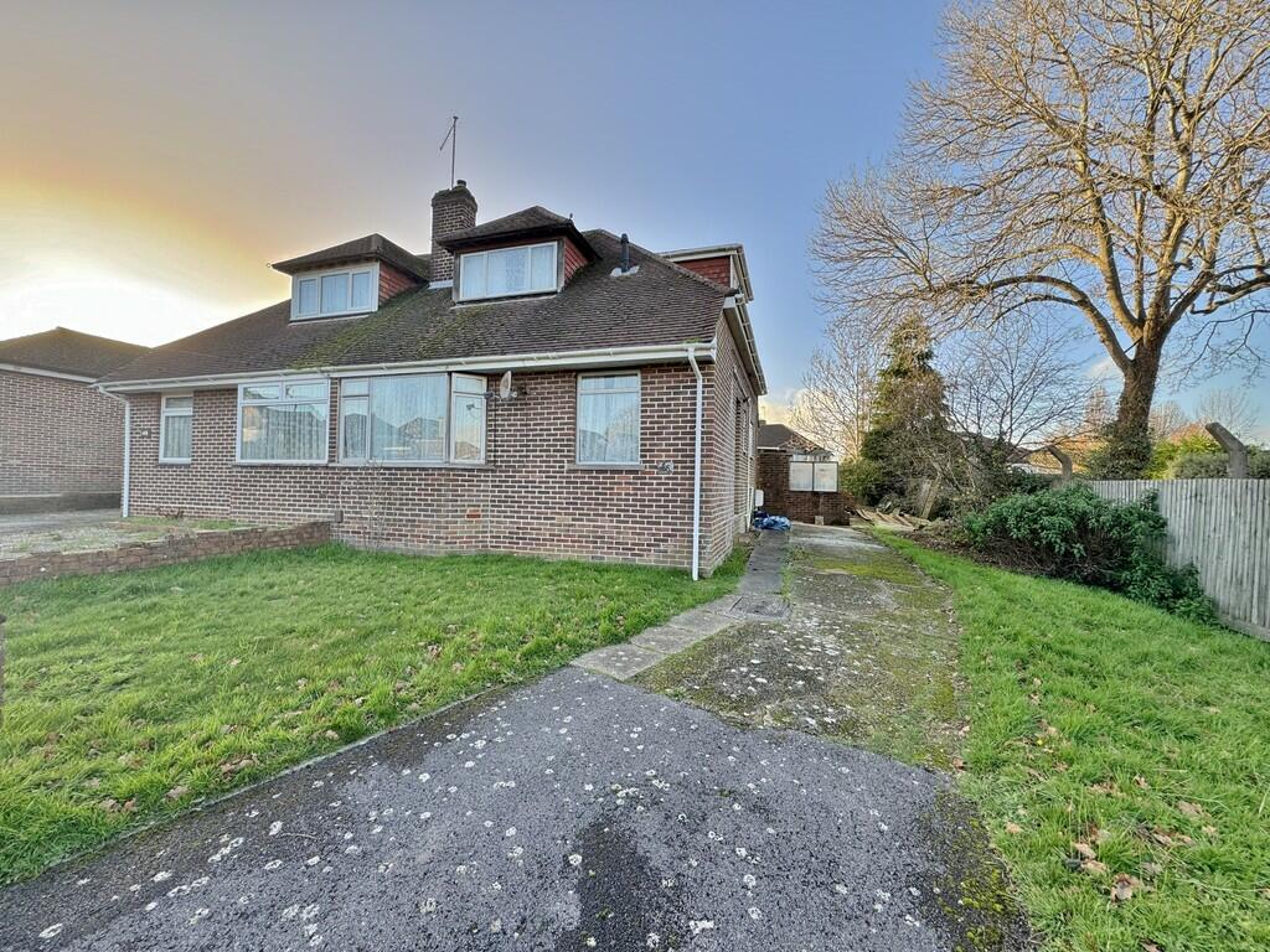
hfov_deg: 102.1
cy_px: 476
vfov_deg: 85.7
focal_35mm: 14
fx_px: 514
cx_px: 635
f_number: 2.2
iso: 40
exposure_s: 1/172
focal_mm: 2.22
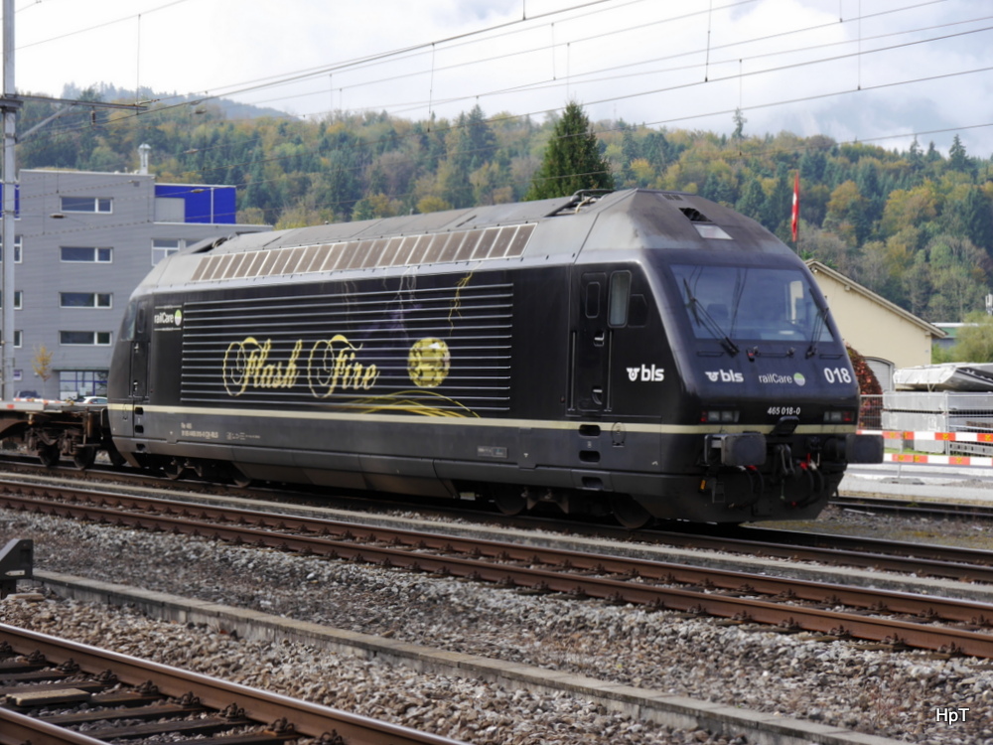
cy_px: 372
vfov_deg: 19.9
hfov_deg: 26.3
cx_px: 496
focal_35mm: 74
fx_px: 2123
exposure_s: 1/160
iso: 160
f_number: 6.3
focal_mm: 37
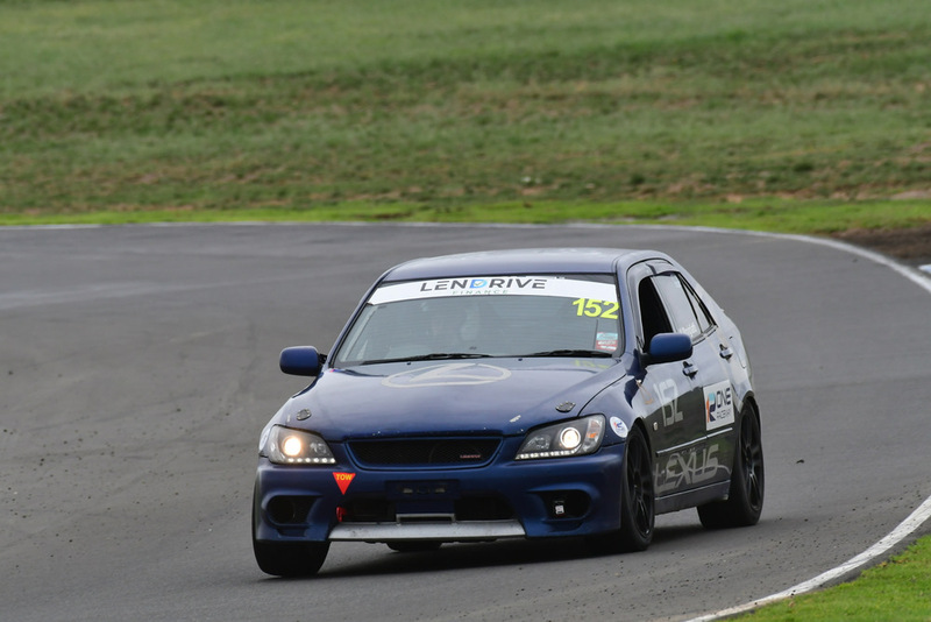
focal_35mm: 750
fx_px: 19402
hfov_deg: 2.7
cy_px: 311
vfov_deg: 1.8
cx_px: 466
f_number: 10
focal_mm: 500
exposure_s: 1/640
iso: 640
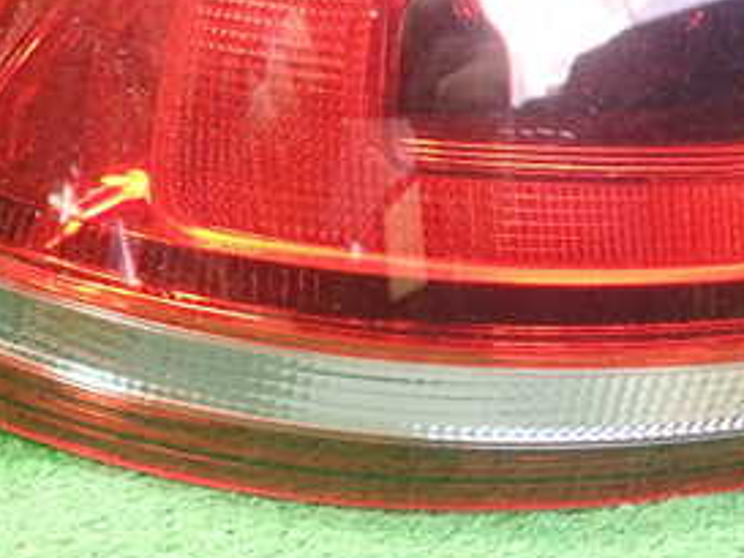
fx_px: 1419
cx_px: 243
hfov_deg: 29.2
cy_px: 163
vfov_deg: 22.1
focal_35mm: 66
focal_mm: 5.5
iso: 800
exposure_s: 1/60
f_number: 2.3
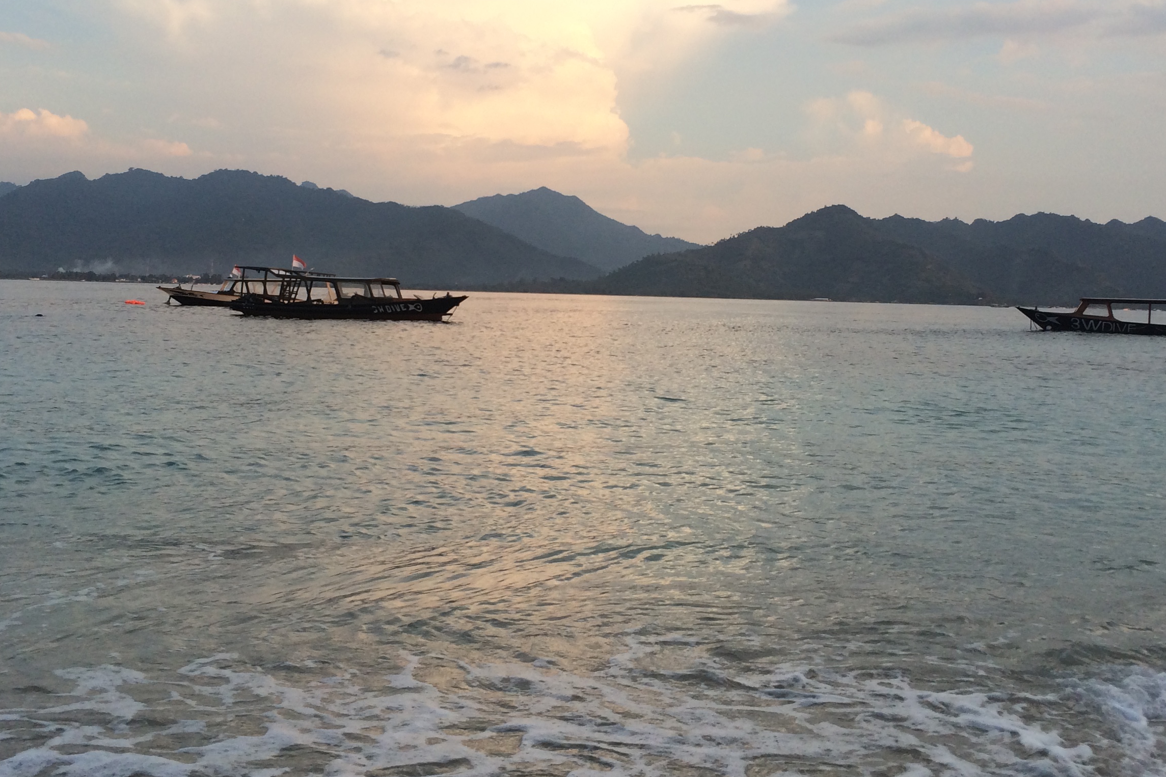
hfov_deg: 45.4
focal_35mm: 43
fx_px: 1393
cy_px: 274
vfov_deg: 31.0
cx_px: 569
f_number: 2.2
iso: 32
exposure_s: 1/684
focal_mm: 4.15
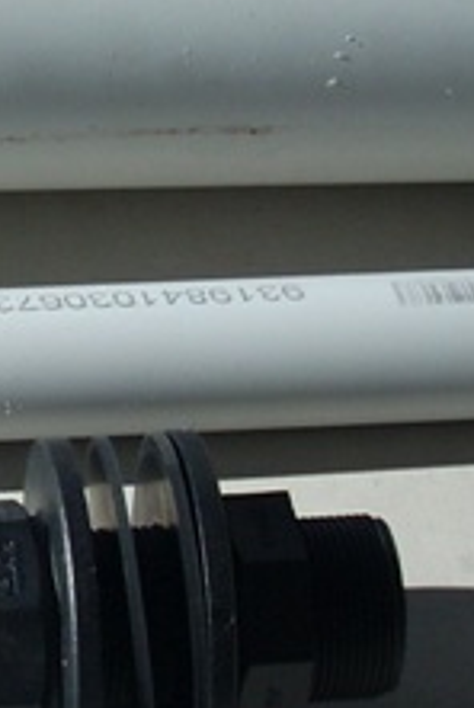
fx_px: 2736
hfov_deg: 9.6
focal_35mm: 139
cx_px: -231
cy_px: 269
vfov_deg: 14.7
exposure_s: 1/354
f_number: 5.6
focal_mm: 6.2
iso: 64
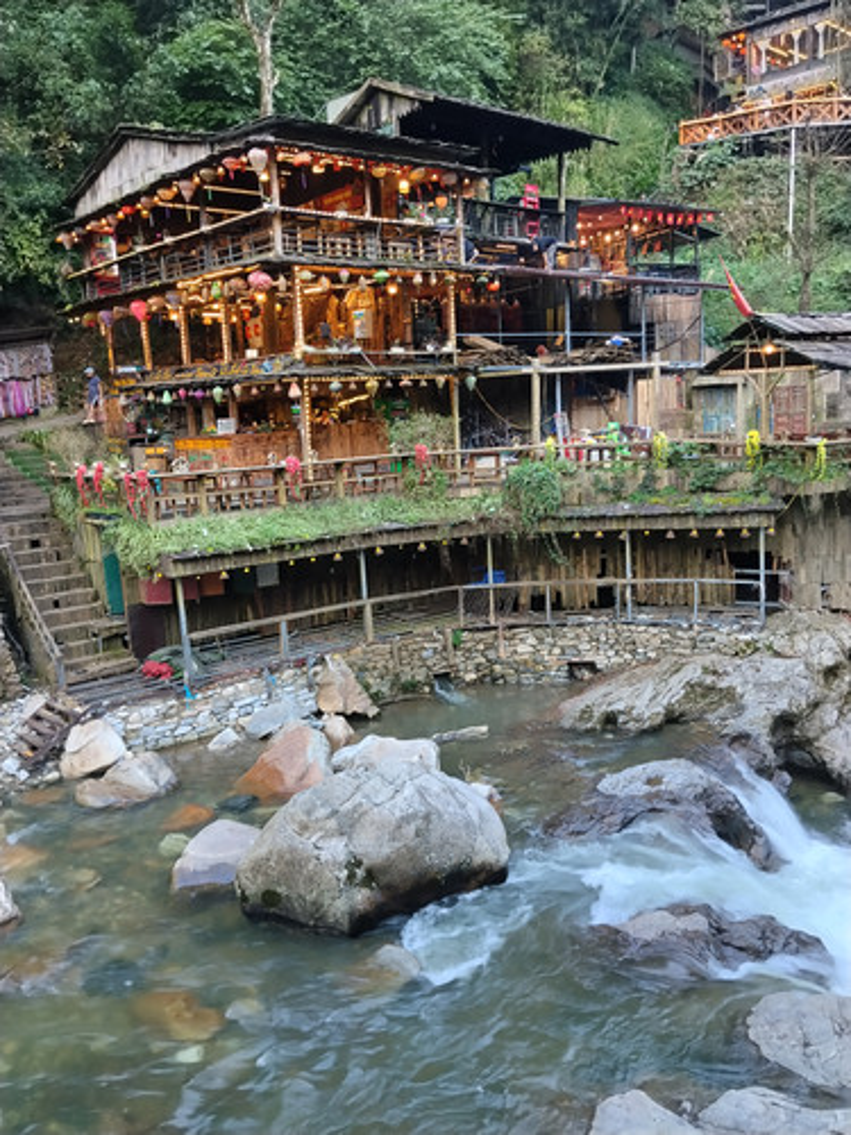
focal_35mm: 29
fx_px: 951
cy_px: 568
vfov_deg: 61.7
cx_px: 426
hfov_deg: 48.2
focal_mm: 4.22
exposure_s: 1/33.3
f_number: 1.8
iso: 64
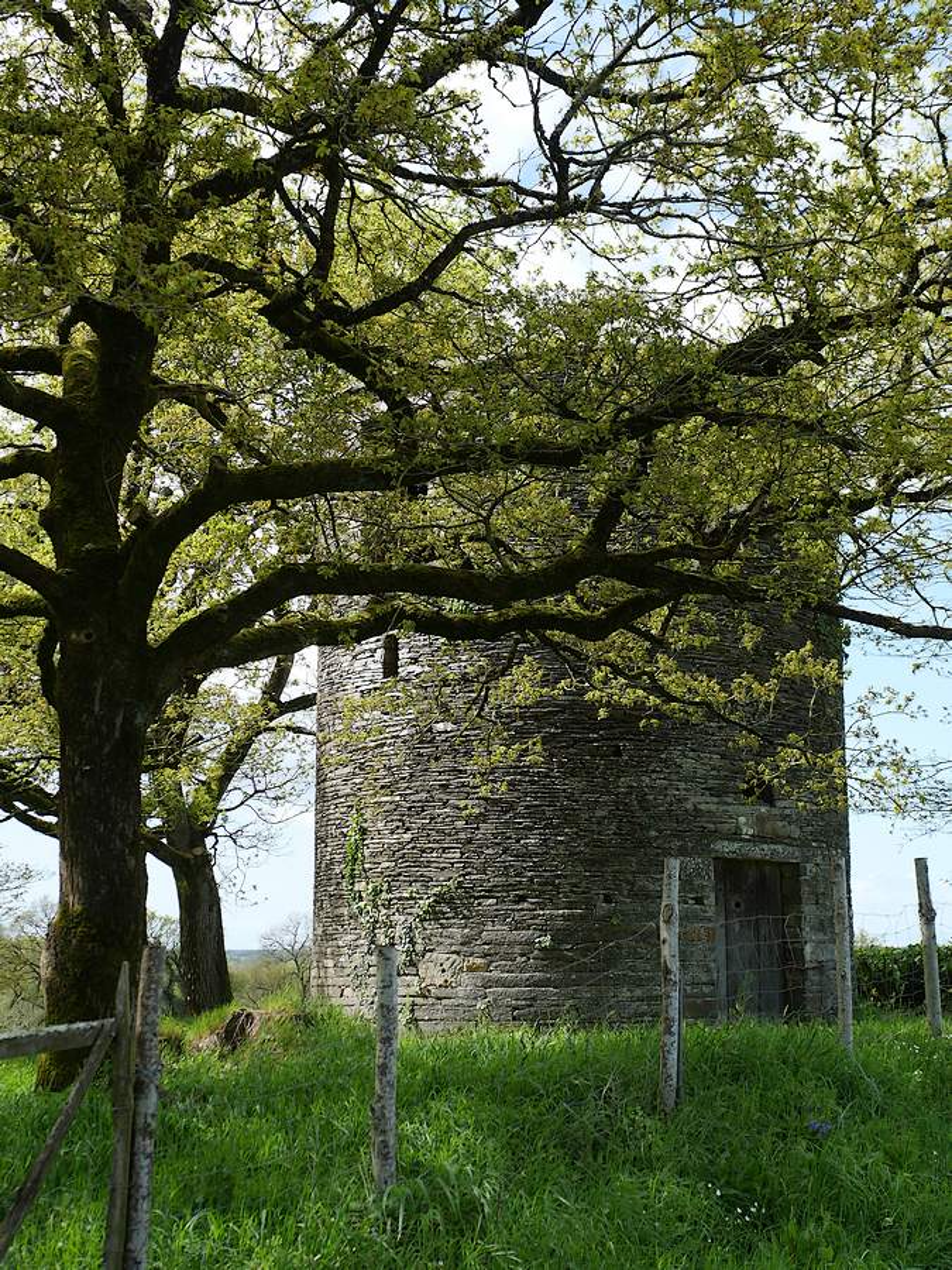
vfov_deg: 38.2
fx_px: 1833
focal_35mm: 50
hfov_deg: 29.1
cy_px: 635
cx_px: 476
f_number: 3.5
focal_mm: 25
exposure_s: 1/800
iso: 200
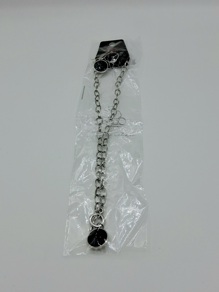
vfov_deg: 69.4
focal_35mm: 25
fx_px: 211
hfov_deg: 54.9
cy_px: 146
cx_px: 110
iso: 50
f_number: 2
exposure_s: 1/667
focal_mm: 3.08
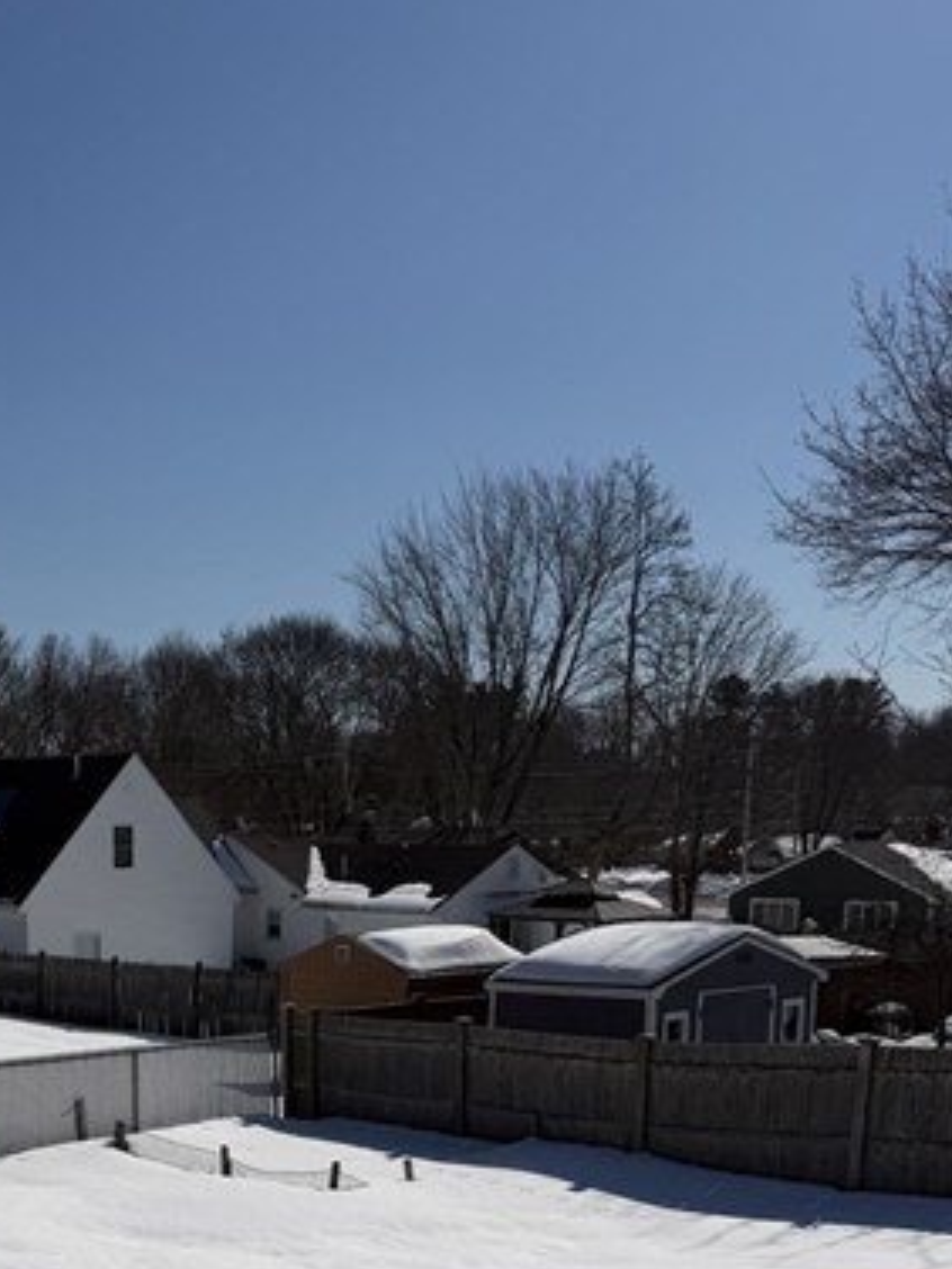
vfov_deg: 36.3
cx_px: 115
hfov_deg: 28.6
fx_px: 1797
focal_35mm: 49
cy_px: 1168
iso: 80
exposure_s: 1/32258
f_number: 1.78
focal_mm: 6.76
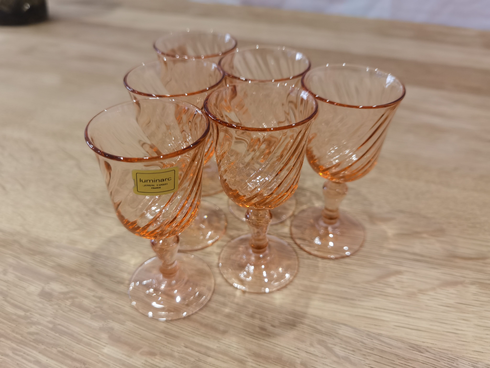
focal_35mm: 27
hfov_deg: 65.3
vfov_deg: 51.4
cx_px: 245
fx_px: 382
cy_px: 184
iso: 100
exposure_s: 1/50
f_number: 1.9
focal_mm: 6.71
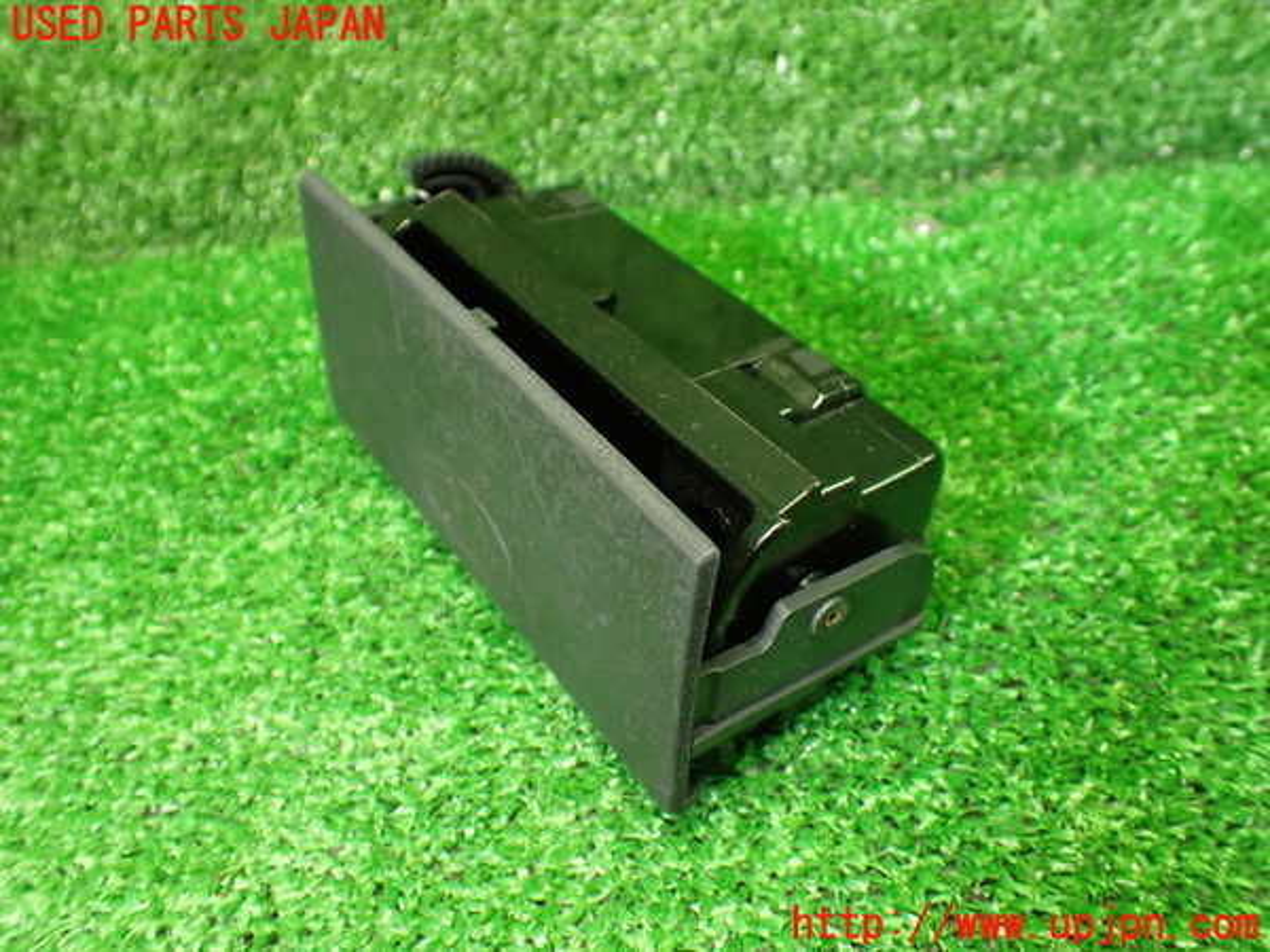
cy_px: 476
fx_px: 1101
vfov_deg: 46.8
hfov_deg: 60.0
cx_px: 635
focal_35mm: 30
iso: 800
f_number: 2.3
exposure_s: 1/80
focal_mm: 5.4
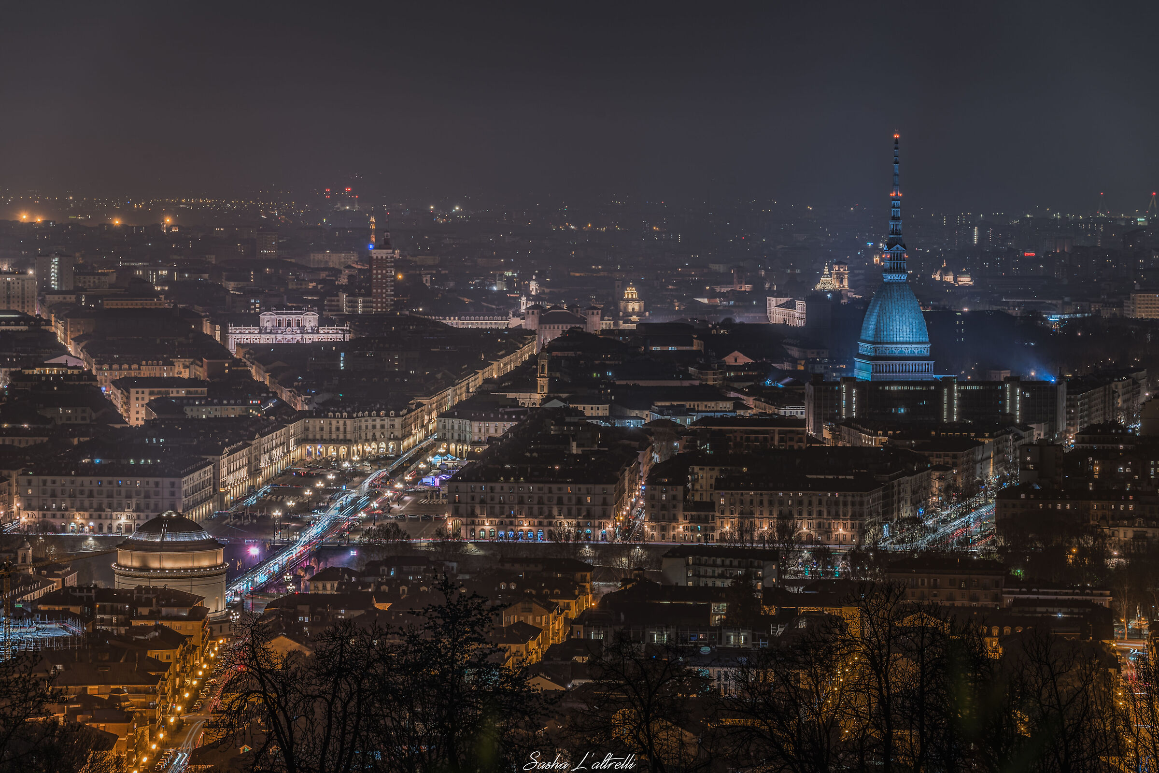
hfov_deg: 20.4
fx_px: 3219
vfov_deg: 13.7
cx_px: 580
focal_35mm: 100
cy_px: 386
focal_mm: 100
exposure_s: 30
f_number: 11
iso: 100
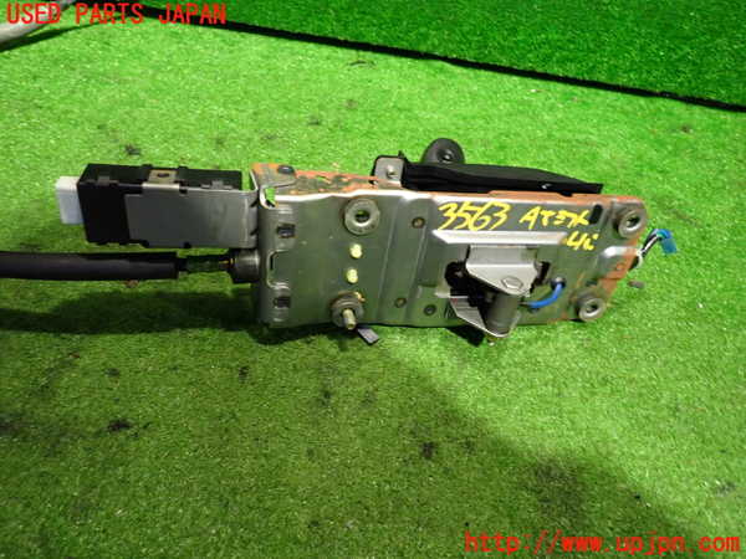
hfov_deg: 69.4
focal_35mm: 25
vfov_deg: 54.9
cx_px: 373
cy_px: 280
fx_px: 539
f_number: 2
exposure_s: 1/30
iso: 640
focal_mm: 4.5
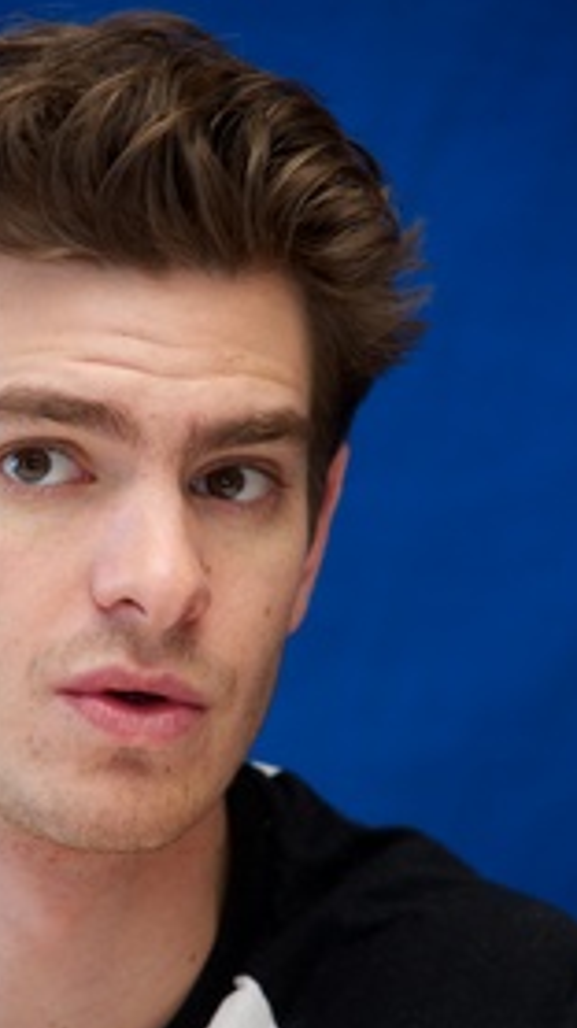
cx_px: 170
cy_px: 677
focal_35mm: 301
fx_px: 8202
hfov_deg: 4.0
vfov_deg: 7.2
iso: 800
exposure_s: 1/60
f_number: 5.6
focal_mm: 200
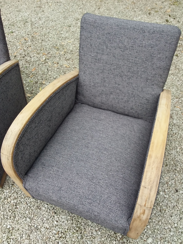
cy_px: 122
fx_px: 190
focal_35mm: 27
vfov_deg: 65.3
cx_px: 92
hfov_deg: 51.4
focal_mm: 2.91
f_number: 1.9
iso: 40
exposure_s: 1/214
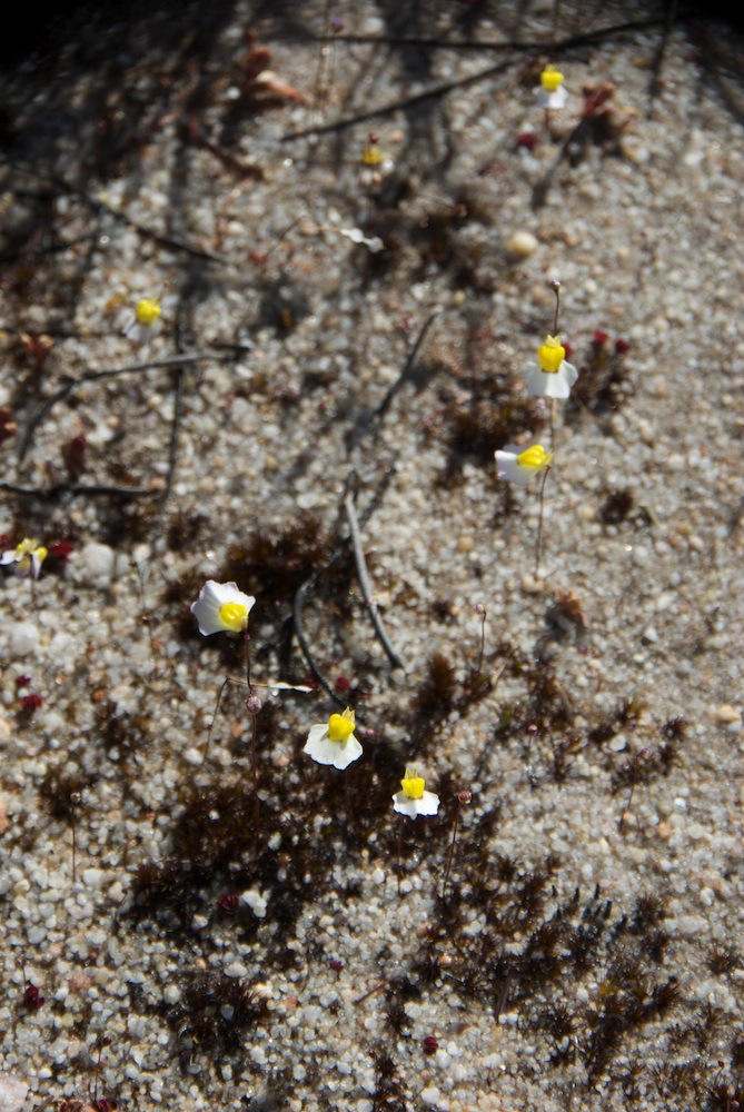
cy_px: 556
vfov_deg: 8.1
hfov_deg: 5.4
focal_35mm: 255
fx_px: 7885
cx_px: 372
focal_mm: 170
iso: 200
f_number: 13
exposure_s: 1/250
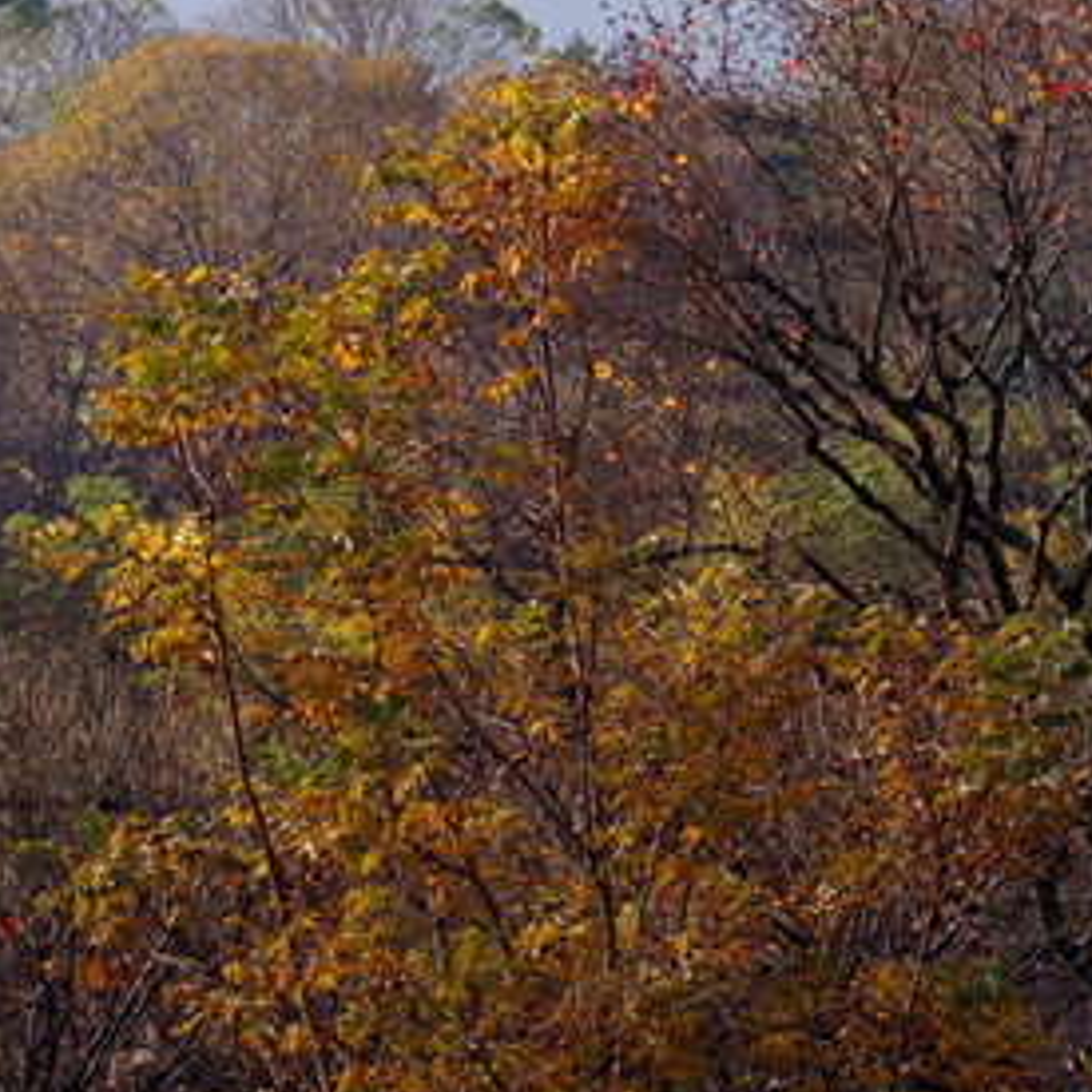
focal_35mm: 333
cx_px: 1330
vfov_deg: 5.3
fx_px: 11885
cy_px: 103
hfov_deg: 5.2
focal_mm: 80
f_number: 6.3
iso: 100
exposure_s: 1/160
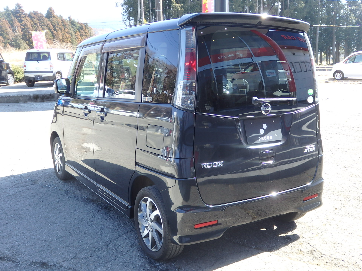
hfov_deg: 50.1
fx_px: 387
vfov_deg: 38.7
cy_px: 136
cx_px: 181
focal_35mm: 37
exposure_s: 1/125
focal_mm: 6.6
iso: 125
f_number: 3.6
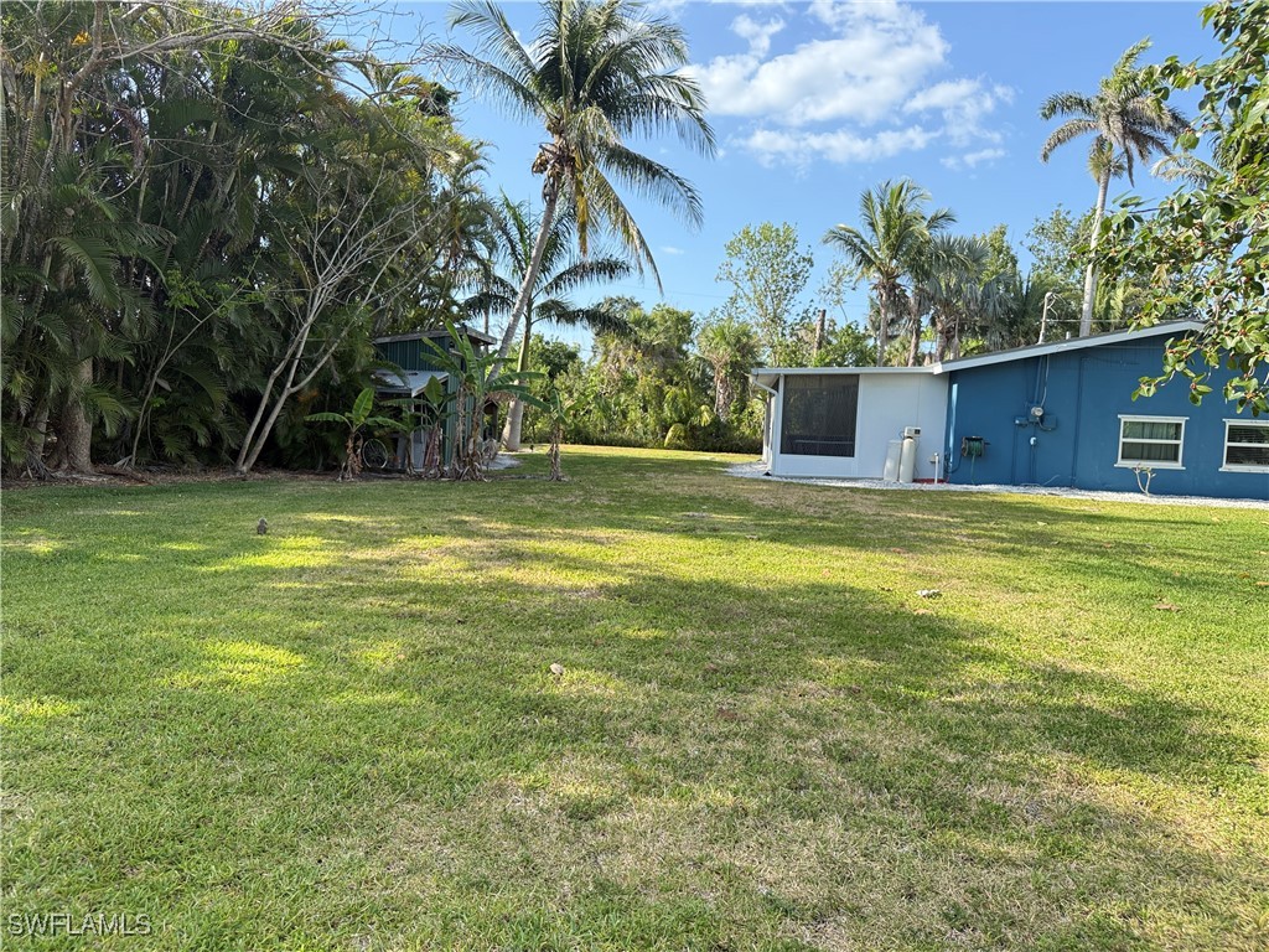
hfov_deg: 71.6
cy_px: 476
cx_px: 634
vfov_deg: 56.8
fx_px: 880
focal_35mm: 24
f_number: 1.78
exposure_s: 1/1618
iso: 100
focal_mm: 6.76
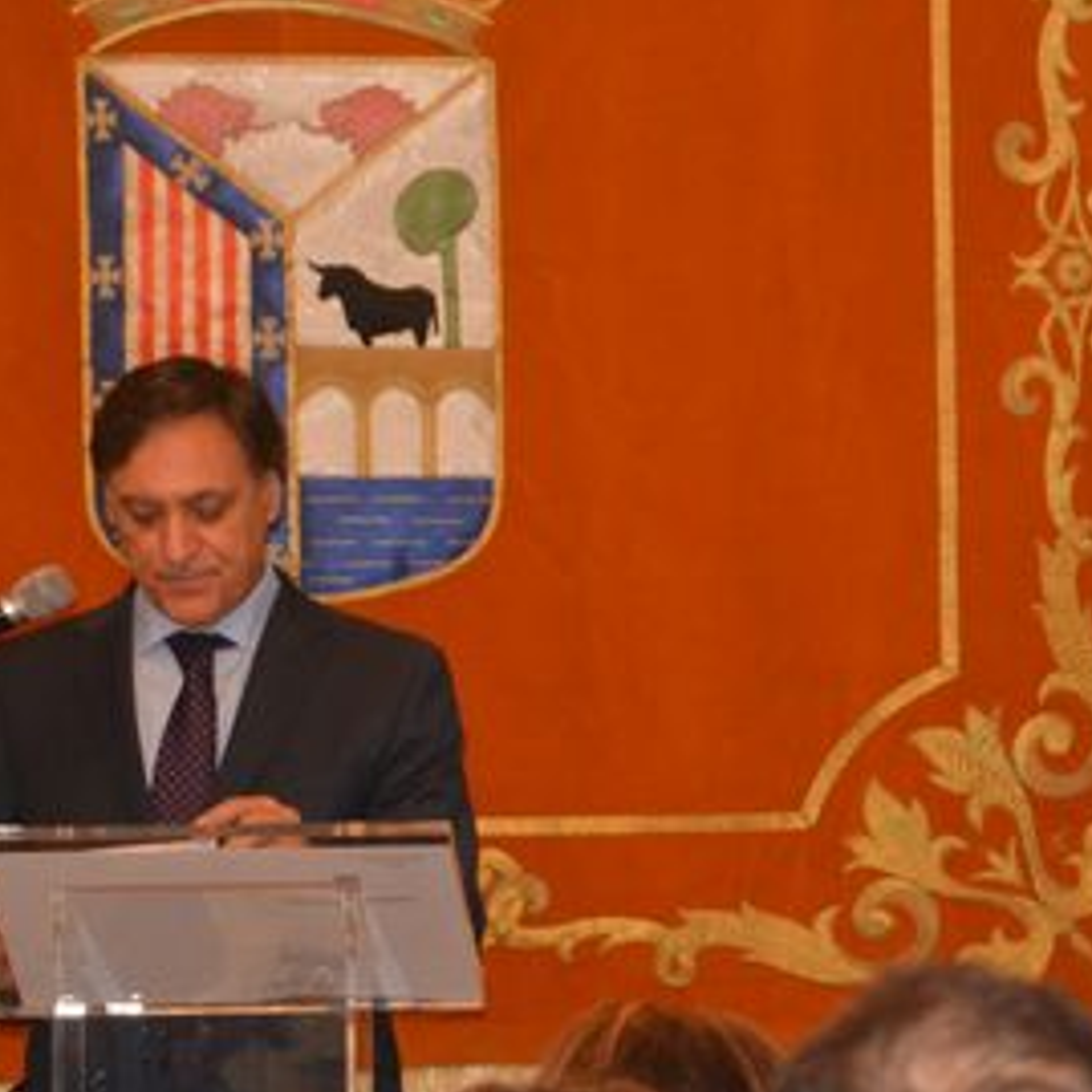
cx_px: 1644
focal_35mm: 225
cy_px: 660
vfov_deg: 7.8
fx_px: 8030
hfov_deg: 7.6
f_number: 4.8
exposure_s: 1/60
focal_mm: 50
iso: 640
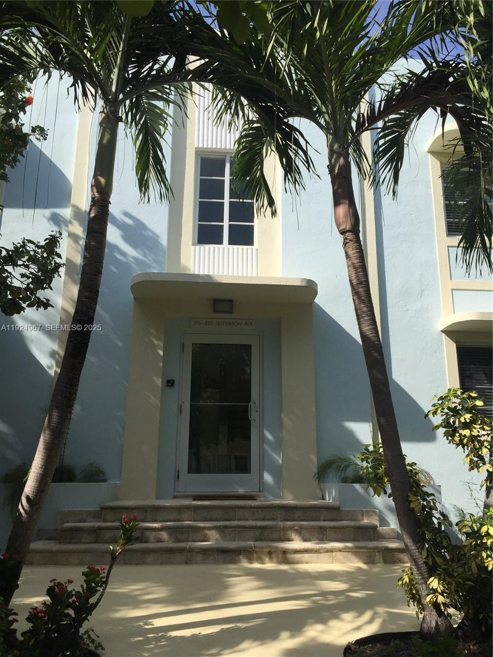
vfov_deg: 61.7
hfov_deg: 48.2
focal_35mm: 29
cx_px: 246
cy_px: 328
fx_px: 551
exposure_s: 1/2825
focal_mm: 4.15
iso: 32
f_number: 2.2
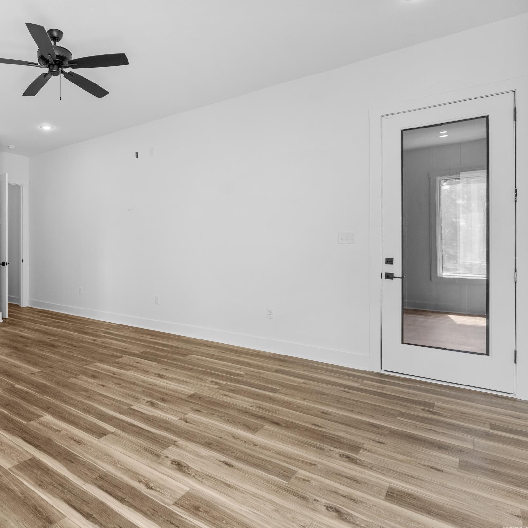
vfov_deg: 69.5
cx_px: 127
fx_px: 381
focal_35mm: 22
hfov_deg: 65.0
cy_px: 262
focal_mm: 11.2
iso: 200
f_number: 9
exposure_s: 1/3
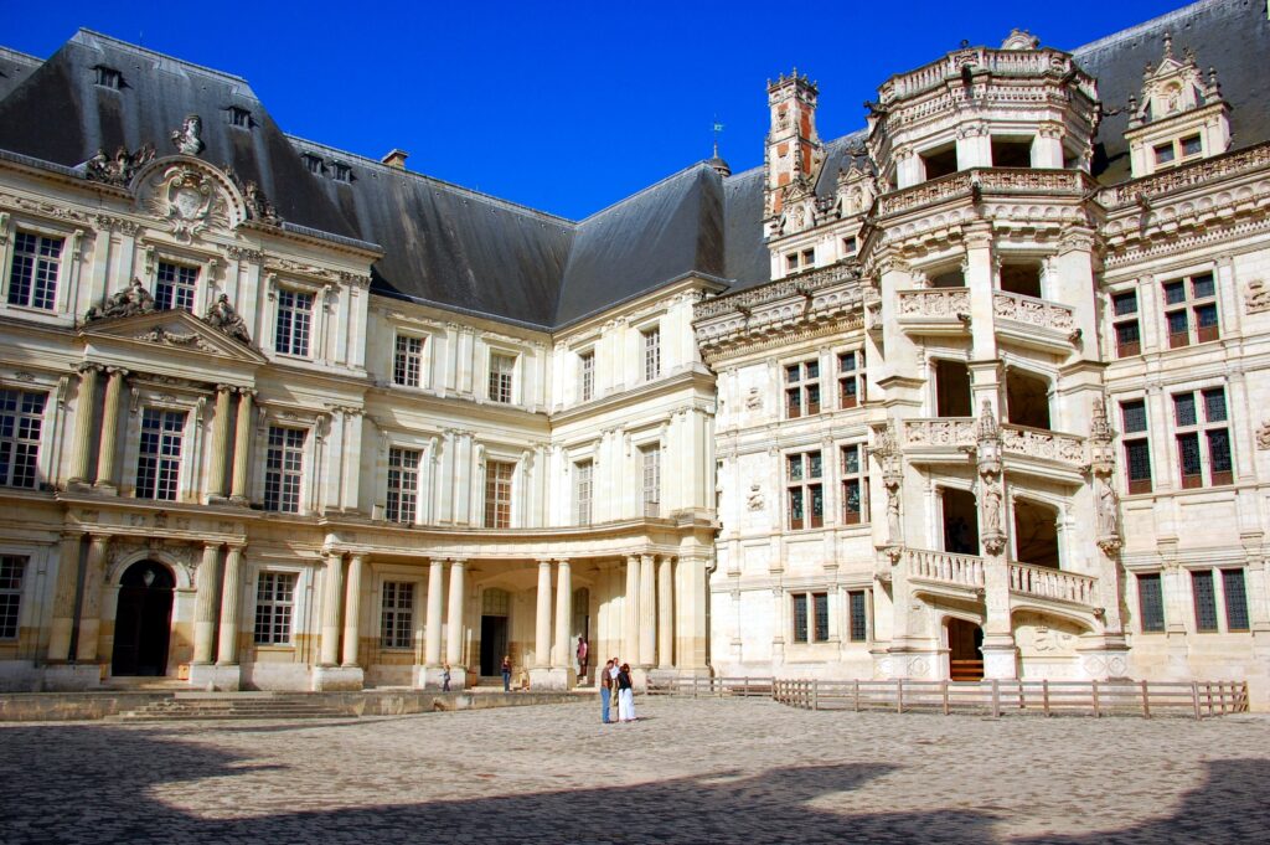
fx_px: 1163
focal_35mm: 33
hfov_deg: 57.3
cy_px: 422
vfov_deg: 39.9
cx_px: 635
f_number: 9
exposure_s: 1/640
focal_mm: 22
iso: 200
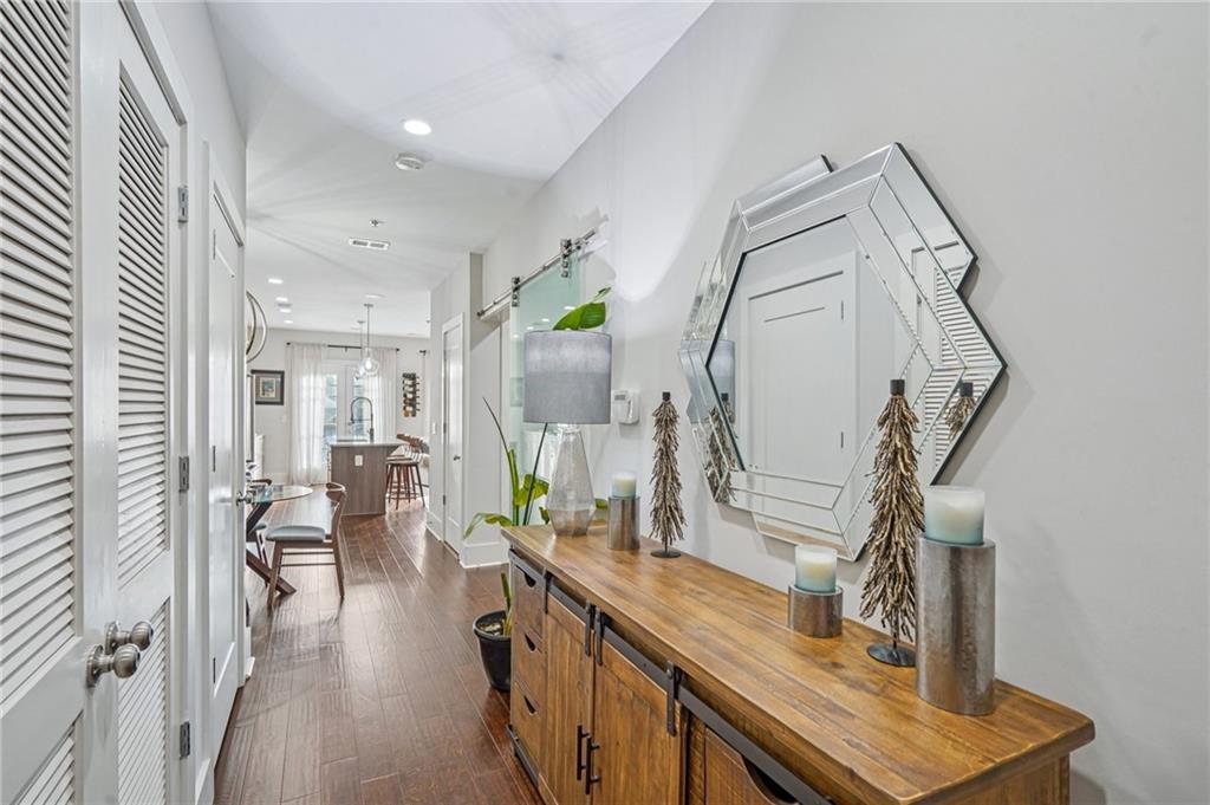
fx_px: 537
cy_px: 402
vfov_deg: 73.7
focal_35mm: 16
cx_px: 605
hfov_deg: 96.8
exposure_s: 1/30
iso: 400
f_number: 8
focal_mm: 16
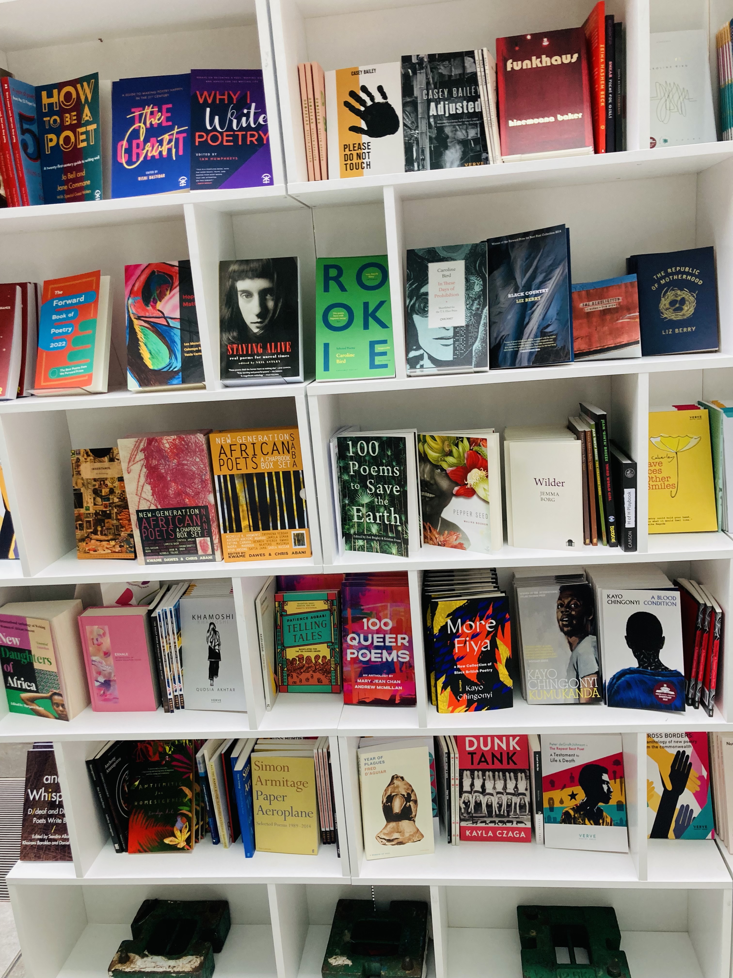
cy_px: 489
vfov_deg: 63.4
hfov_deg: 49.7
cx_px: 366
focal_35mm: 28
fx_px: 791
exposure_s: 1/50
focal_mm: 3.99
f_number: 1.8
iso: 80
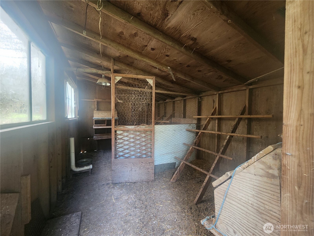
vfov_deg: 89.9
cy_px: 118
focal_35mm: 13
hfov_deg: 106.2
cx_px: 157
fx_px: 118
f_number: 2.2
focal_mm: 2.2
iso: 400
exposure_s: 1/30
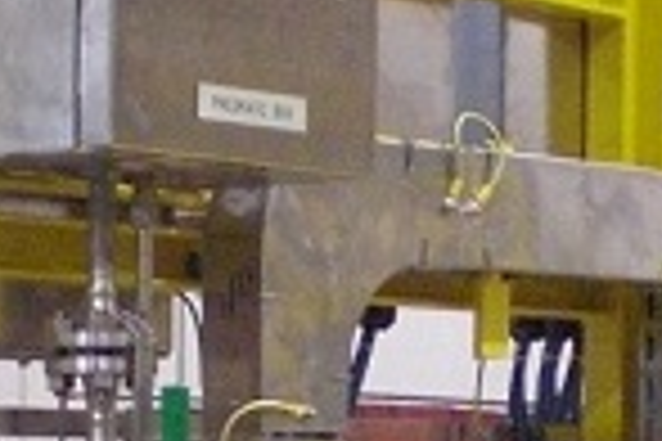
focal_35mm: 161
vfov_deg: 8.3
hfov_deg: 12.8
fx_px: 2960
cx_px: 324
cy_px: 706
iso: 800
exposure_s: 1/25
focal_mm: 6.3
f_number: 3.1
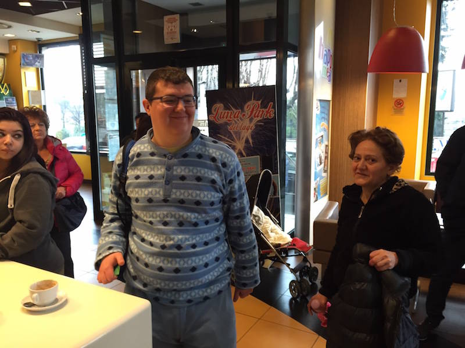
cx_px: 232
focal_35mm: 29
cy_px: 174
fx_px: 390
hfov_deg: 61.7
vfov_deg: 48.2
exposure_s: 1/30
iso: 80
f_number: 2.2
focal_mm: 4.15
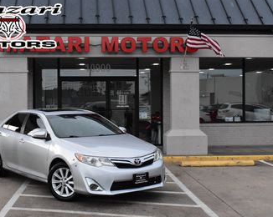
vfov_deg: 28.3
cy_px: 108
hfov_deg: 34.9
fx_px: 432
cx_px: 112
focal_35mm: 54
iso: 2500
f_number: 13
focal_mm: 31
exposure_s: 1/800
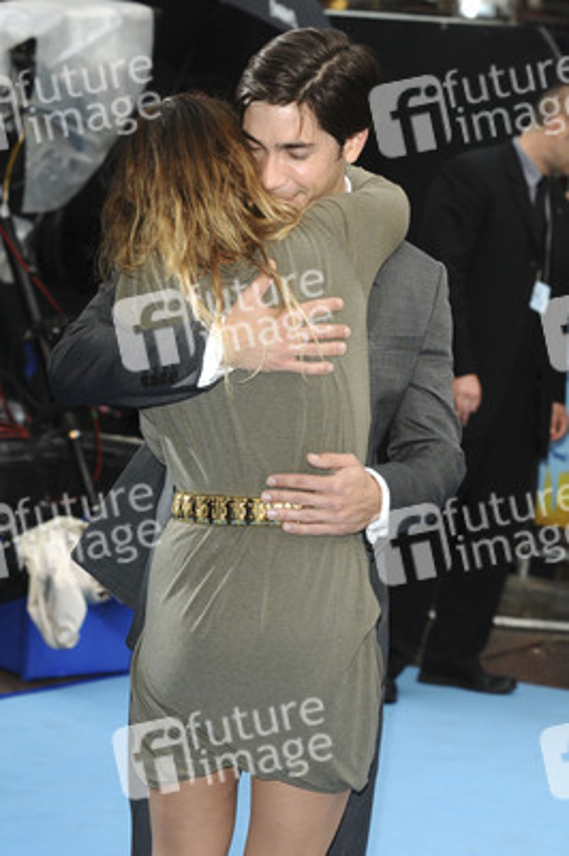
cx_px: 284
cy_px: 428
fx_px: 2850
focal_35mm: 120
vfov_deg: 17.1
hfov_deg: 11.4
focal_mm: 80
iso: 400
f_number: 5.6
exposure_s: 1/250
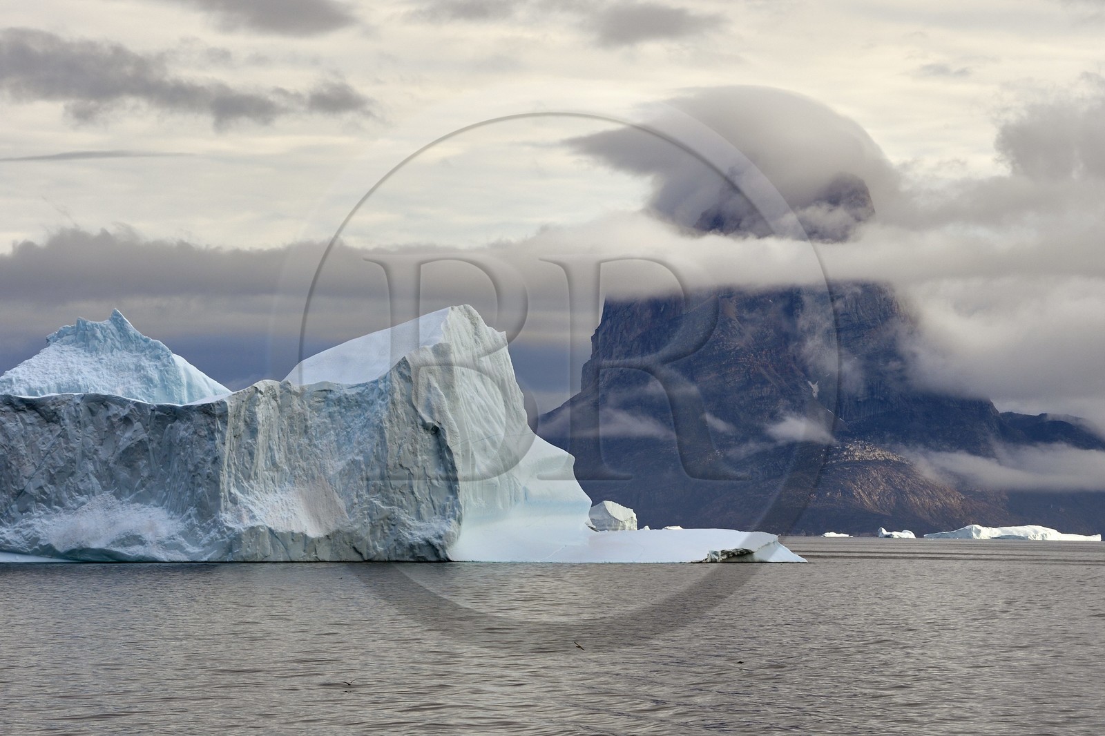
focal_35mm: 200
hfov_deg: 10.3
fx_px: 6137
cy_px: 368
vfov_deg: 6.9
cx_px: 552
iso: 400
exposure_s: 1/250
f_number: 14
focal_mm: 200
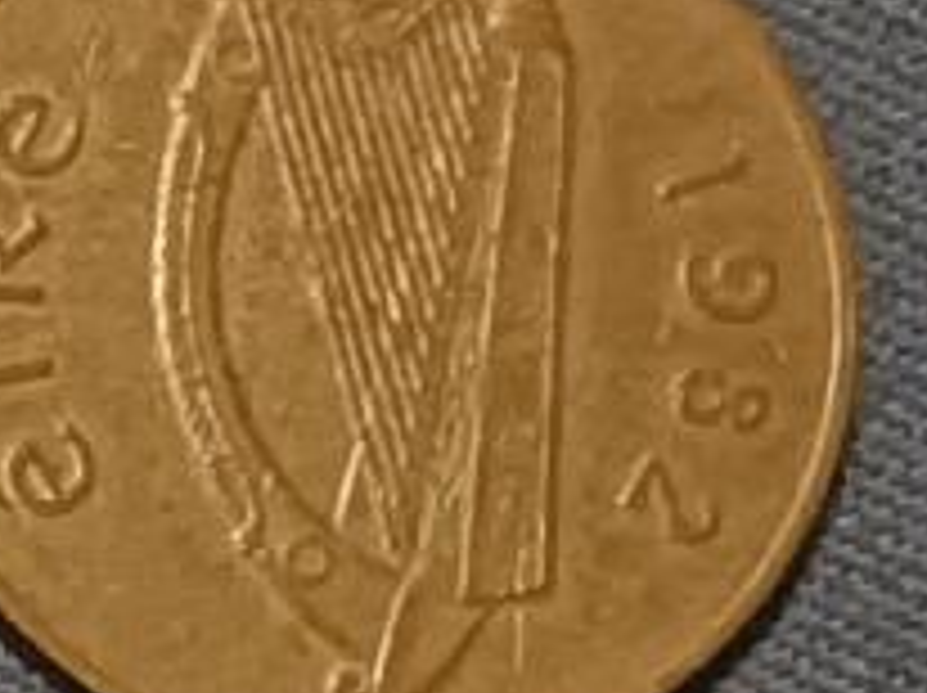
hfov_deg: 6.9
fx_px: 6741
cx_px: -2106
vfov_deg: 5.8
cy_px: 968
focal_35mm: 252
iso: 1793
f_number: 1.8
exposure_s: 1/30
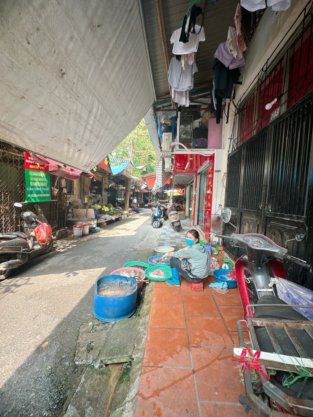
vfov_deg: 102.1
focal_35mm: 14
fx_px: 169
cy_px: 208
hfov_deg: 85.7
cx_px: 156
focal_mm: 2.22
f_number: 2.2
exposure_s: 1/99
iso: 50
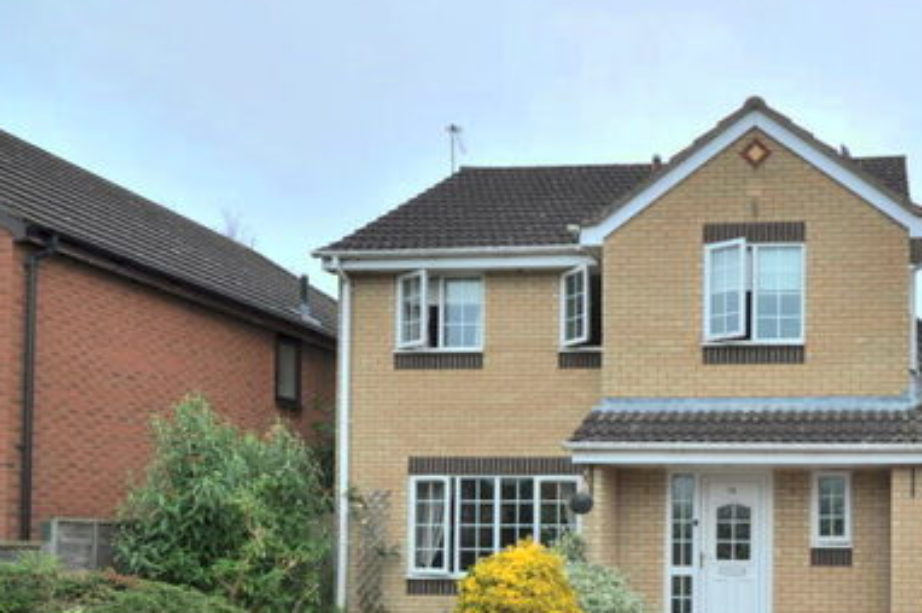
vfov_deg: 37.4
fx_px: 844
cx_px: 741
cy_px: 547
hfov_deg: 53.4
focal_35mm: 33
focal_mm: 12
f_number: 9
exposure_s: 1/320
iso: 200
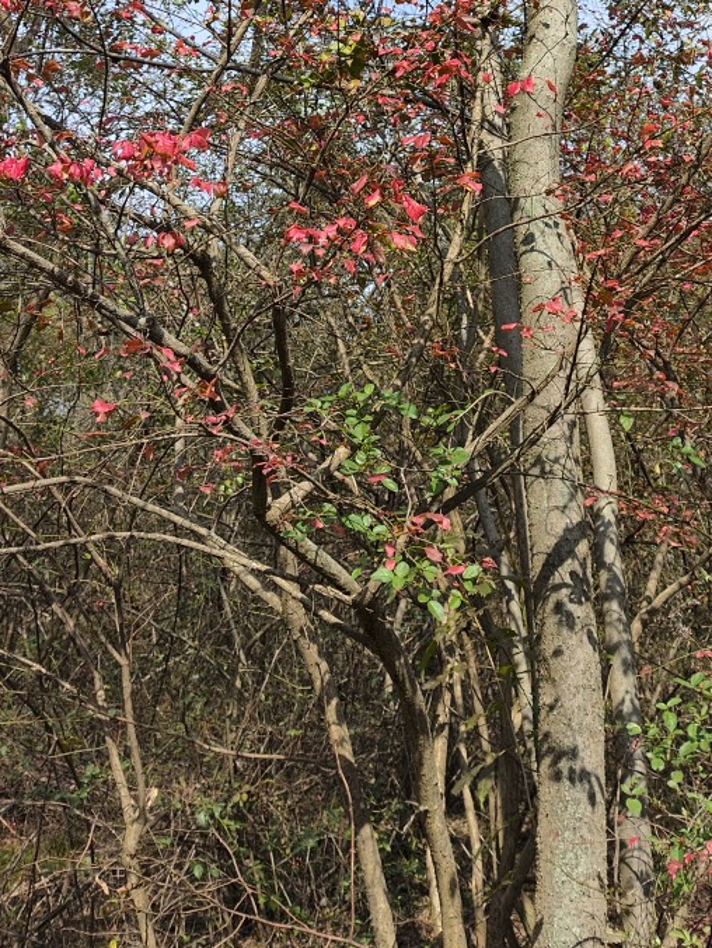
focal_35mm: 51
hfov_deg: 28.2
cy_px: 155
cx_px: 526
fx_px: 1398
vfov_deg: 35.9
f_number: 1.8
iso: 50
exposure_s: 1/1156
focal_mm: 4.68
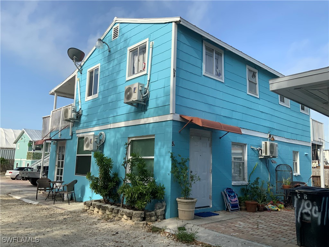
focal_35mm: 29
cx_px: 164
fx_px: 276
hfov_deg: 61.7
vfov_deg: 48.2
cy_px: 124
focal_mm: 3
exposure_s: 1/1577
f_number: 1.8
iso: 16
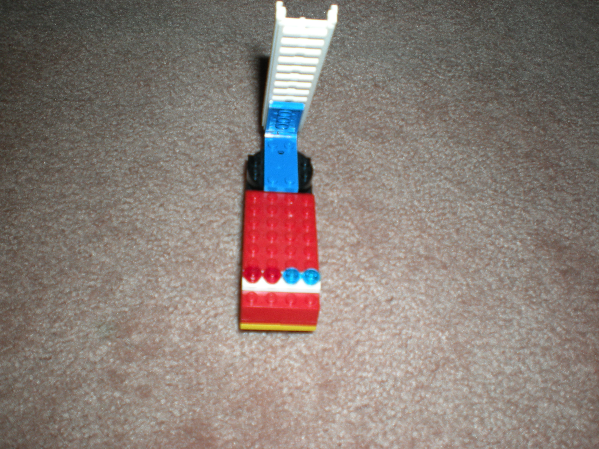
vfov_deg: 37.7
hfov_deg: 49.0
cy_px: 224
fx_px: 658
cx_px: 300
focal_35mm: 38
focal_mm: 6.3
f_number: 3.1
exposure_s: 1/60
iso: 64
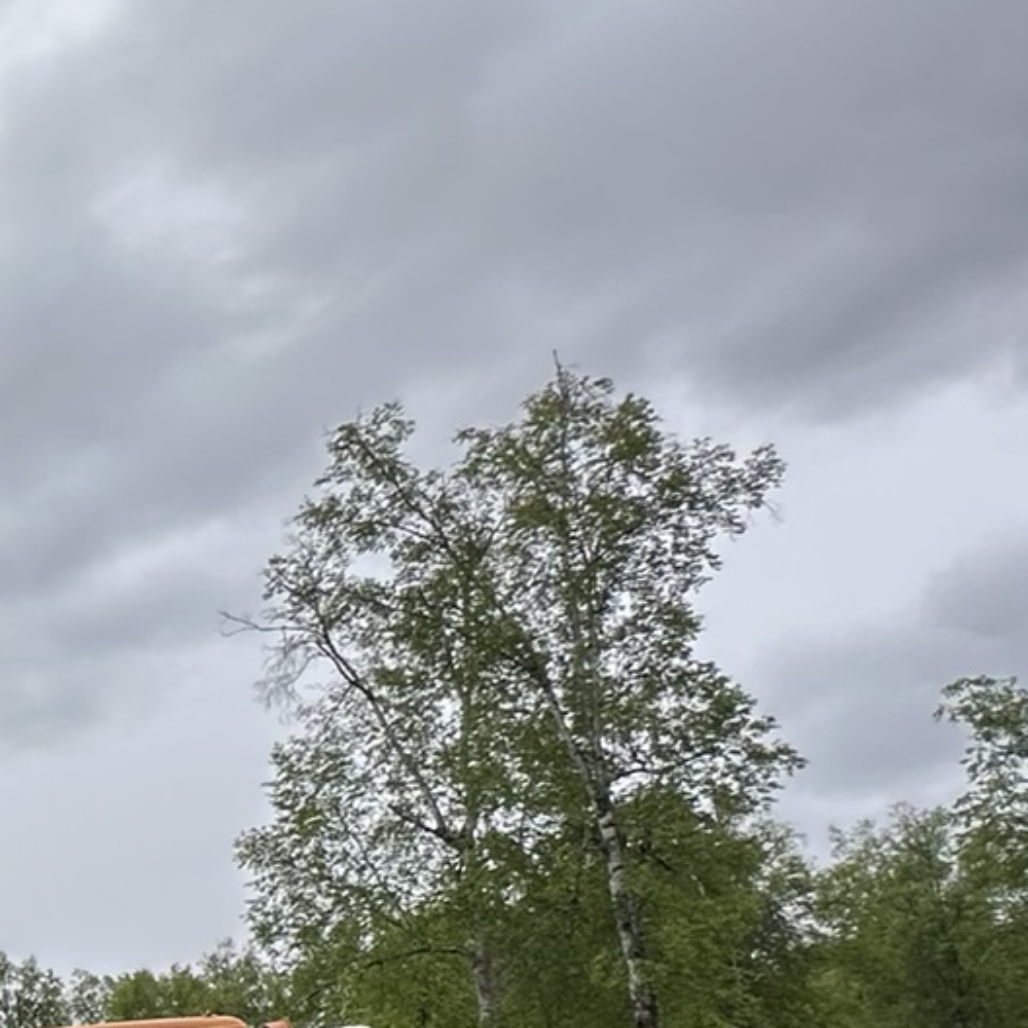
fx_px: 1613
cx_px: -806
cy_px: 1042
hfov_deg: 22.1
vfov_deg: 32.4
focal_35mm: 48
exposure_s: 1/1276
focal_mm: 2.22
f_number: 2.2
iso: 40
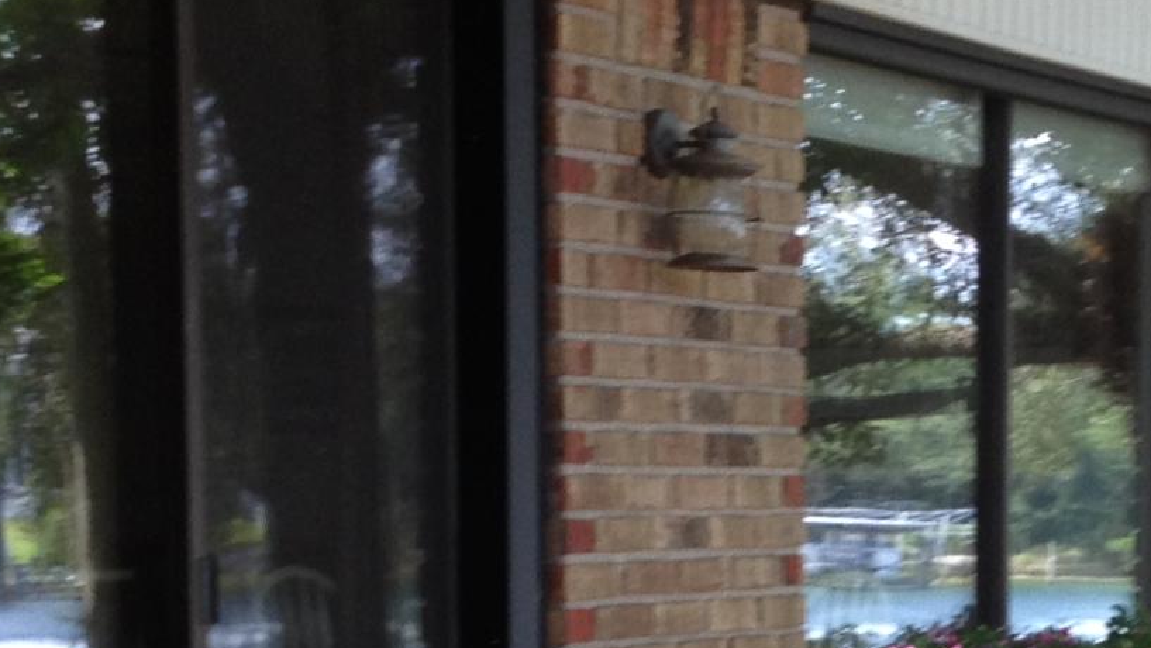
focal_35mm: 140
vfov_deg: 8.5
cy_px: 923
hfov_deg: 15.2
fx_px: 4274
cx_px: 1031
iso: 50
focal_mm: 4.28
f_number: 2.4
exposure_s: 1/60
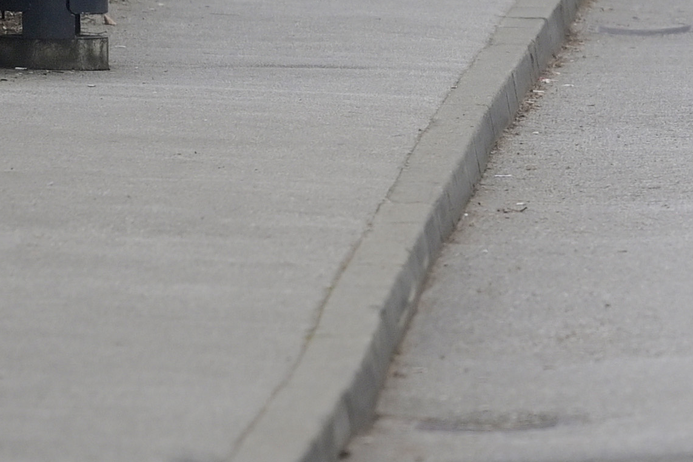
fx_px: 18748
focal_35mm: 974
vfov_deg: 1.4
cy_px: 638
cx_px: 990
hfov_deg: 2.1
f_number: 2.8
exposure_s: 1/1250
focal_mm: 200
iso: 250
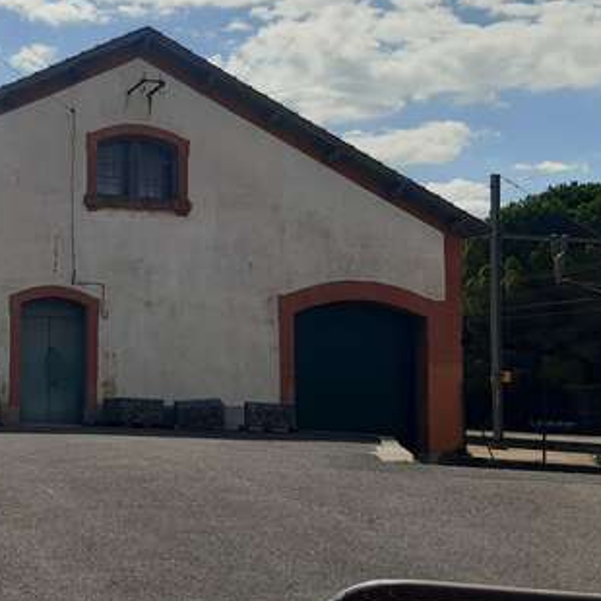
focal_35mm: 57
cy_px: 316
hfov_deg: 28.3
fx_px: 1120
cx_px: 4
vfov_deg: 30.0
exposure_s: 1/9259
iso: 40
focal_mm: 3.92
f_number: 1.7
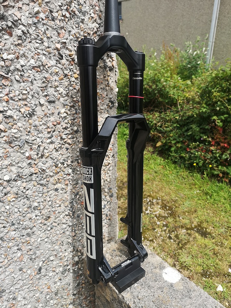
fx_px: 240
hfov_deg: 51.4
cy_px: 154
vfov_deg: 65.3
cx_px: 116
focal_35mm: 27
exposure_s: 1/1060
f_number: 1.8
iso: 50
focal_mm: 3.95
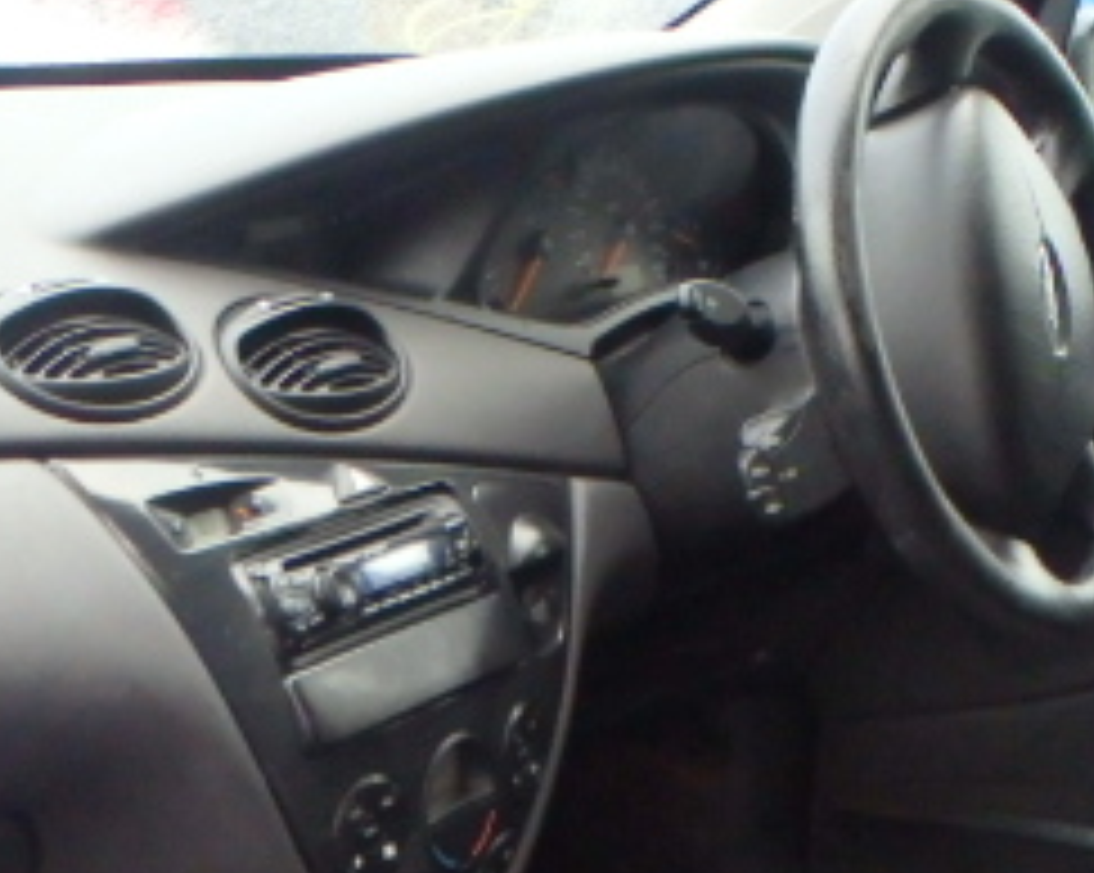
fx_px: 2329
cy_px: 909
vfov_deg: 20.4
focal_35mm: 72
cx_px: 302
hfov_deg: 26.2
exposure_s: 1/80
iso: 800
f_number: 3.9
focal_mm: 5
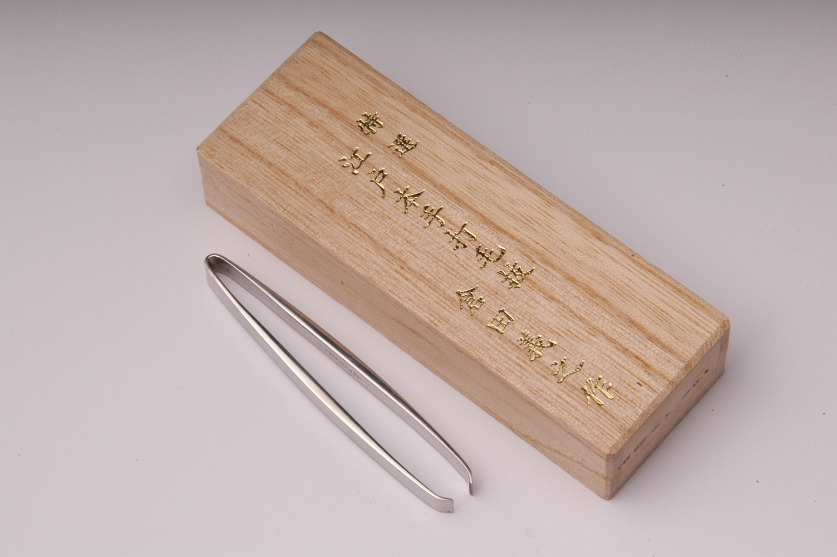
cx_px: 418
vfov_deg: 9.9
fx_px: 3206
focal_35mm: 138
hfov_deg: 14.9
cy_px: 278
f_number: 20
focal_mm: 92
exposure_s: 1/200
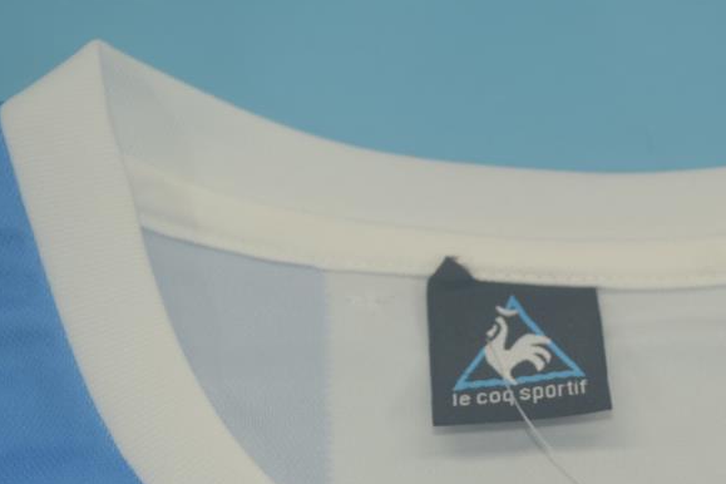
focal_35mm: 98
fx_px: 1975
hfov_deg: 20.7
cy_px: 406
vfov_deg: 13.9
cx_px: 530
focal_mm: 35
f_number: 5
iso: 200
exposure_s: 1/125
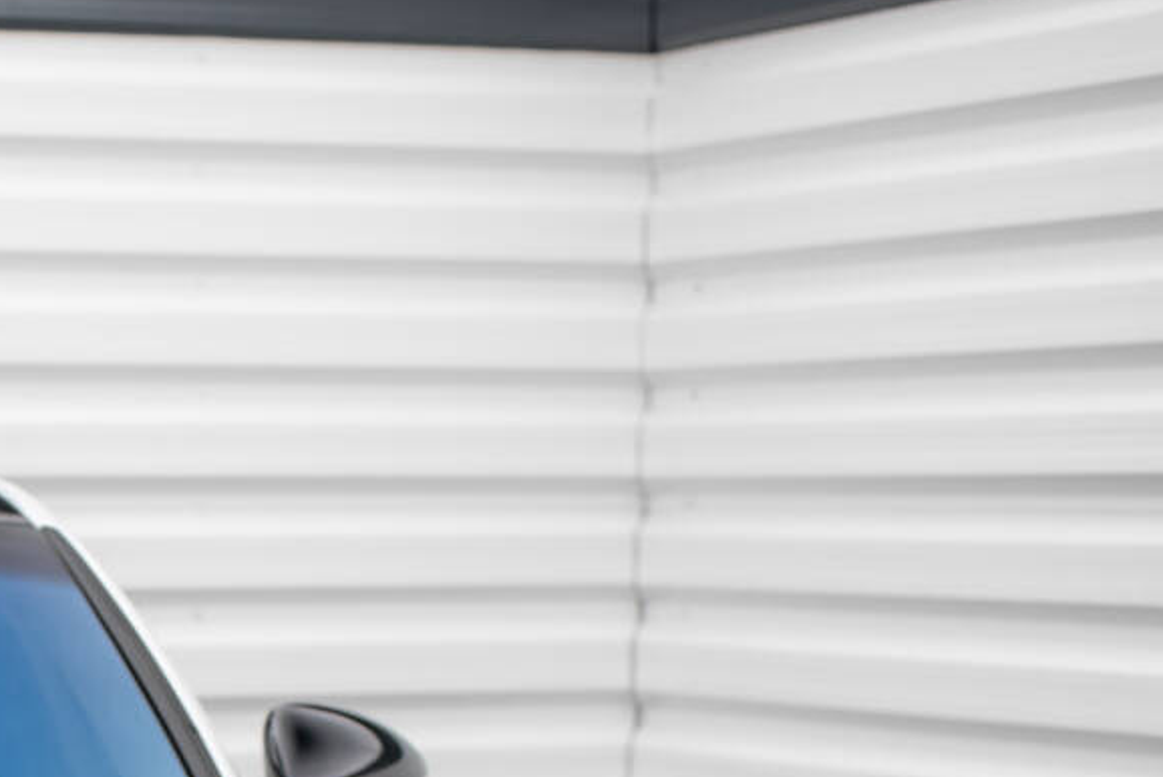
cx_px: -397
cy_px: 1312
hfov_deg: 15.9
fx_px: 3911
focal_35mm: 121
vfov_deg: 10.8
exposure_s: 1/200
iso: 500
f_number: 2.5
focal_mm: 35
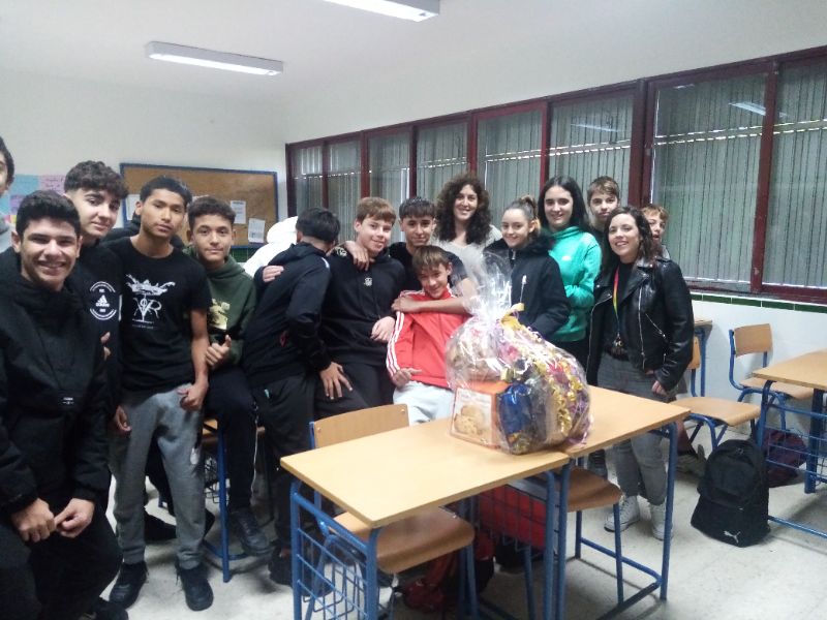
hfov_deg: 67.3
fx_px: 621
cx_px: 414
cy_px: 310
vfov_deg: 53.1
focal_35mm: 26
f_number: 1.8
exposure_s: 1/25
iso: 489
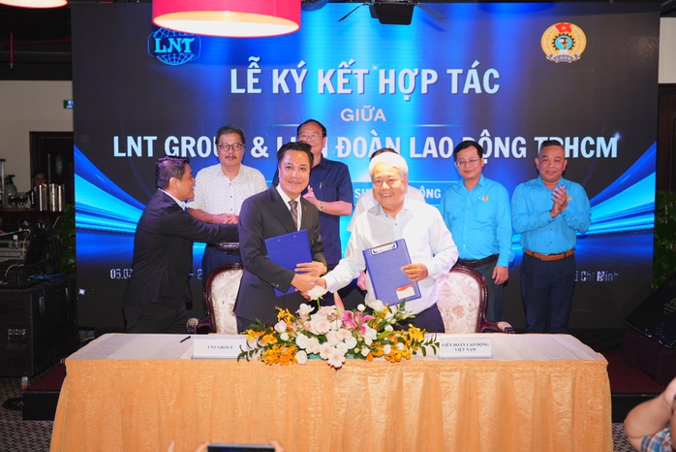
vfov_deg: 31.4
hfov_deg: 45.6
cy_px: 226
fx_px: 804
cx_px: 338
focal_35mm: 43
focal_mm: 42.8
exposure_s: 1/125
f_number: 3.2
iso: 320
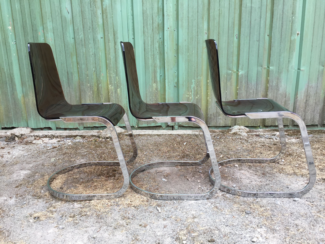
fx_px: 272
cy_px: 122
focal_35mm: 29
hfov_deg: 61.7
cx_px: 162
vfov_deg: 48.2
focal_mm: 4.15
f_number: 2.2
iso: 32
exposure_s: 1/388
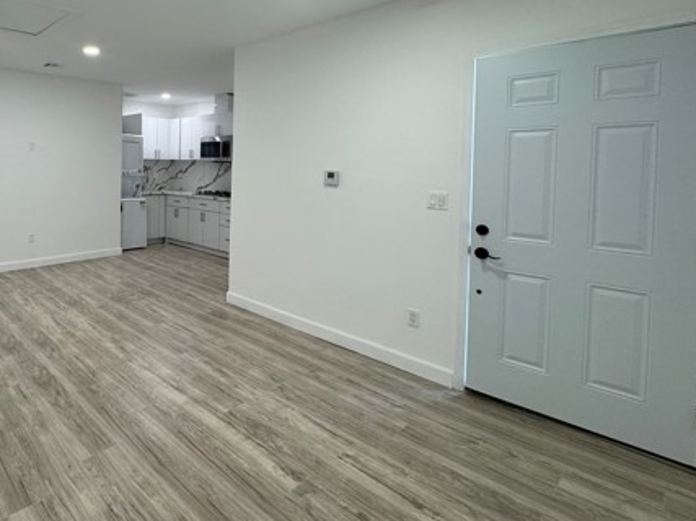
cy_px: 181
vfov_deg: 62.1
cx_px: 183
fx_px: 422
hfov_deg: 74.0
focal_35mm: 21
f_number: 2.2
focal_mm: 2.22
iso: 200
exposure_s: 1/120
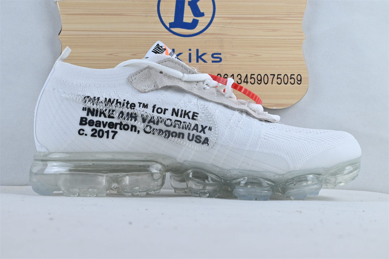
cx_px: 194
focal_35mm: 50
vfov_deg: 27.3
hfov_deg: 40.0
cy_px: 130
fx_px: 535
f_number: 10
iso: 1000
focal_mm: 33
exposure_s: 1/160
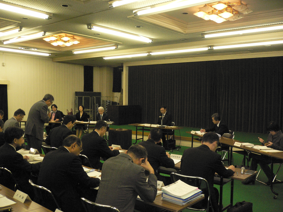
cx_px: 142
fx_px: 286
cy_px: 106
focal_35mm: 35
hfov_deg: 52.6
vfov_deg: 40.7
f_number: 2.8
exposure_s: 1/60
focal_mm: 5.8
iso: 400
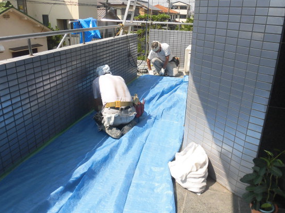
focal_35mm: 28
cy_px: 94
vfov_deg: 49.6
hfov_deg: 63.5
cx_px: 147
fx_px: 230
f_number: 7.8
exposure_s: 1/160
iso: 100
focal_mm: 4.3
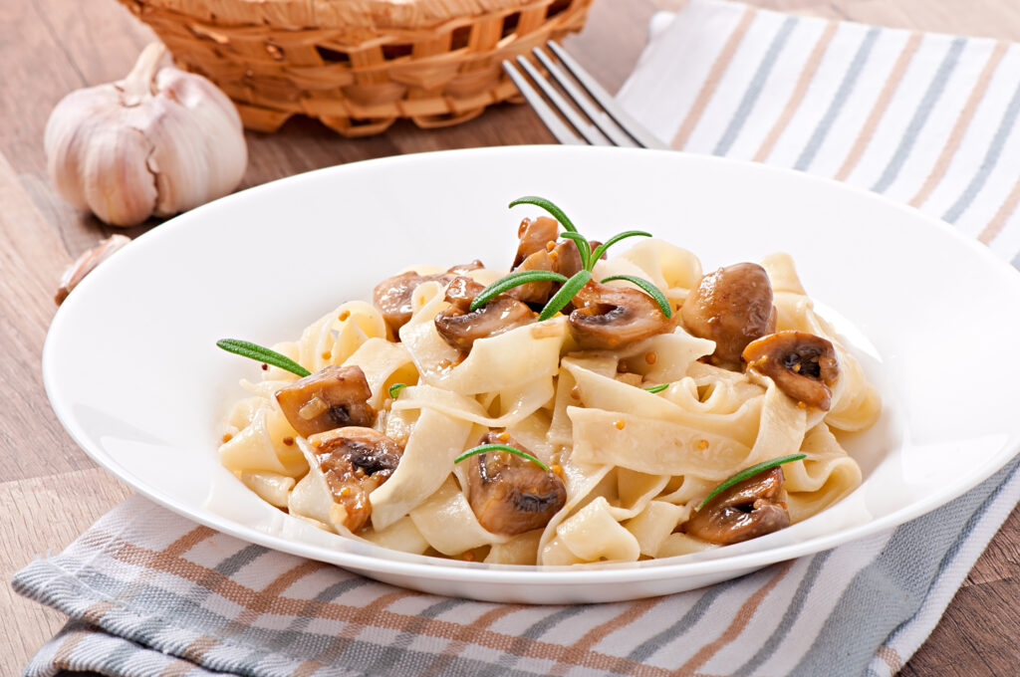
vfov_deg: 8.7
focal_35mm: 158
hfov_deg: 13.1
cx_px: 510
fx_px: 4457
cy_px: 338
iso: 100
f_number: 13
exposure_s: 1/200
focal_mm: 105
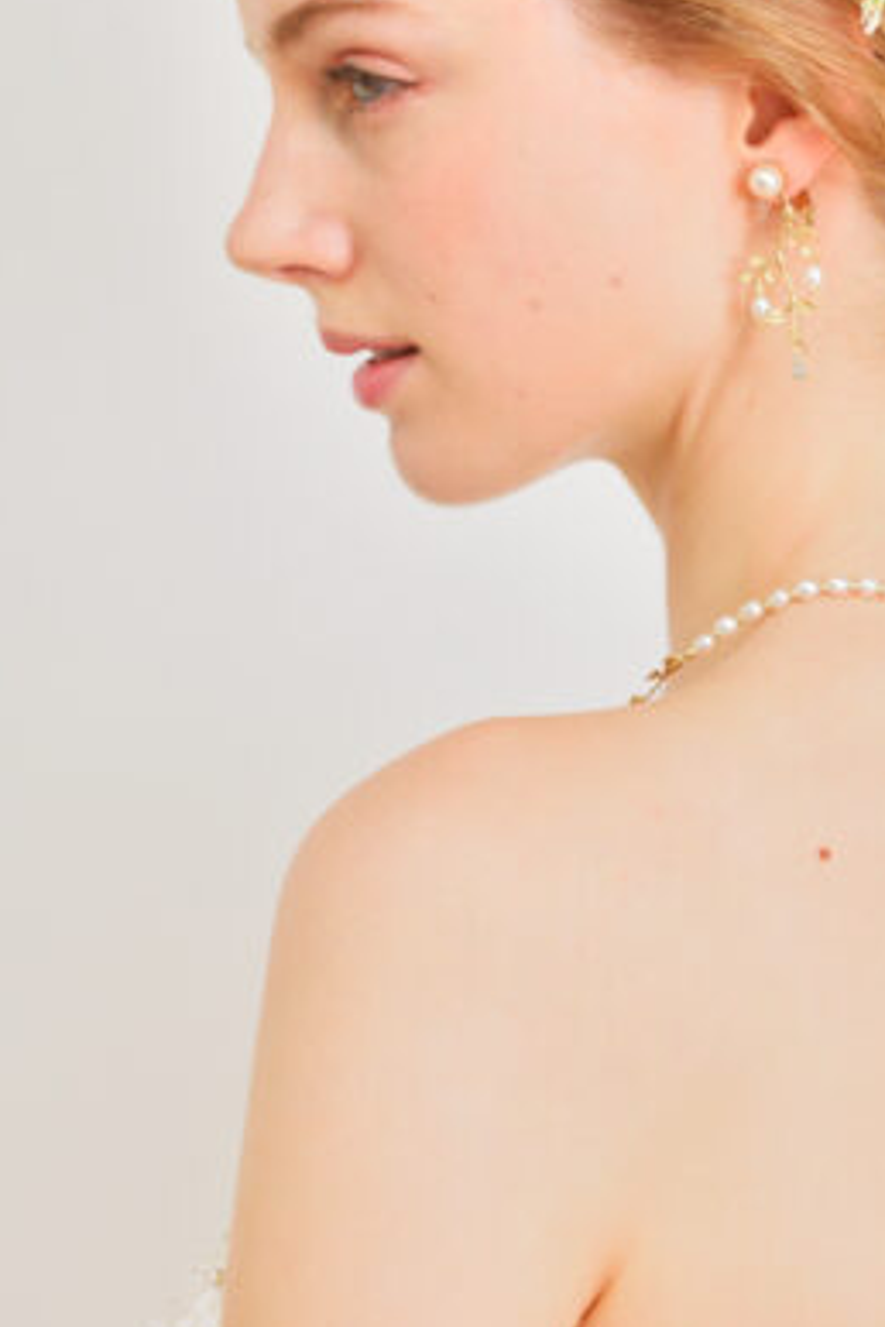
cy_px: 585
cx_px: 971
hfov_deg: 4.4
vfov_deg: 6.6
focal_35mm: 314
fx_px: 11578
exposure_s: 1/200
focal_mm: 135
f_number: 4
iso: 100
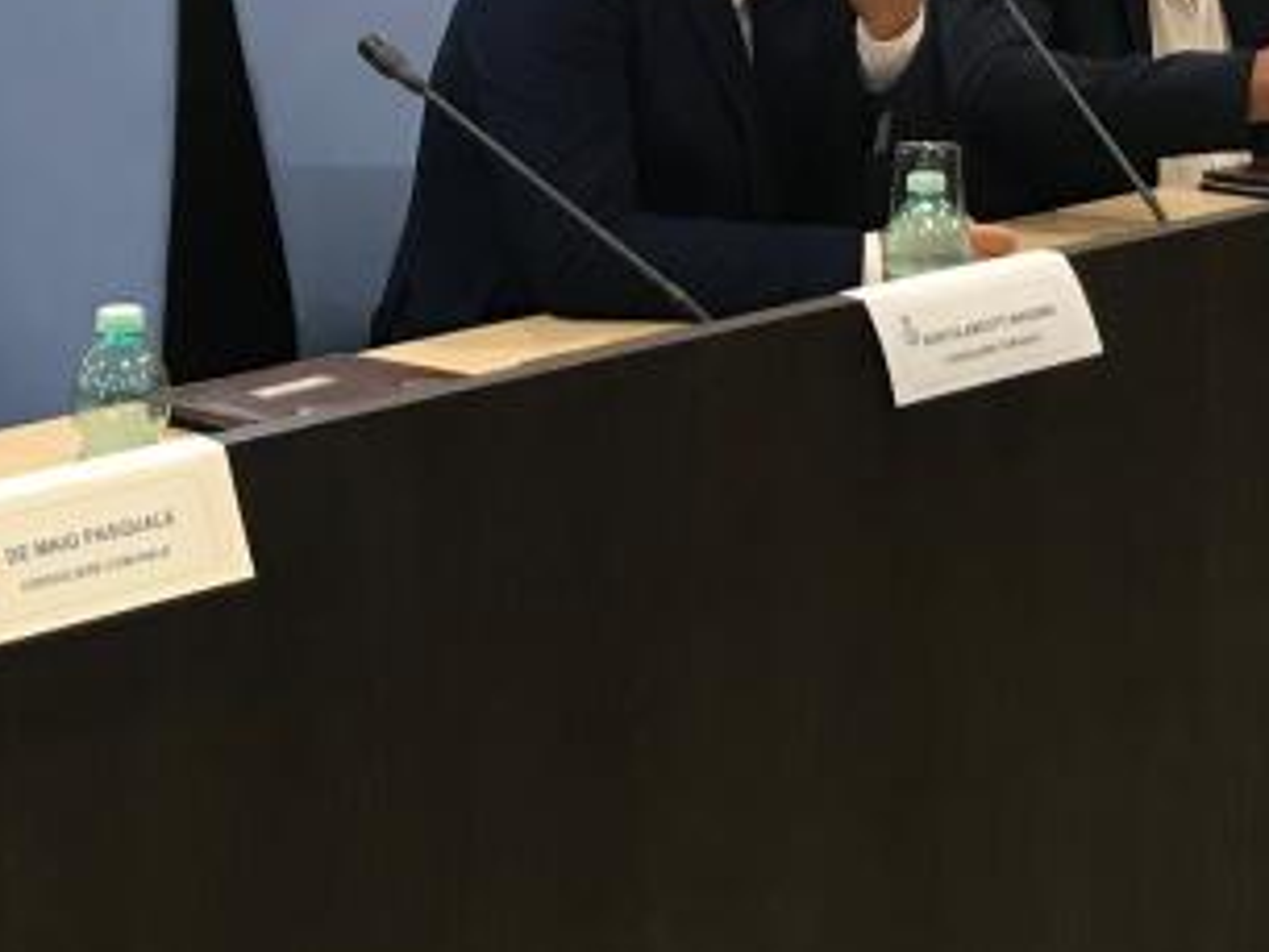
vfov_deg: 13.1
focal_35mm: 110
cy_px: -245
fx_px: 4034
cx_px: 724
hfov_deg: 17.9
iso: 32
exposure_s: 1/20
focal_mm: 3.99
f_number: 1.8
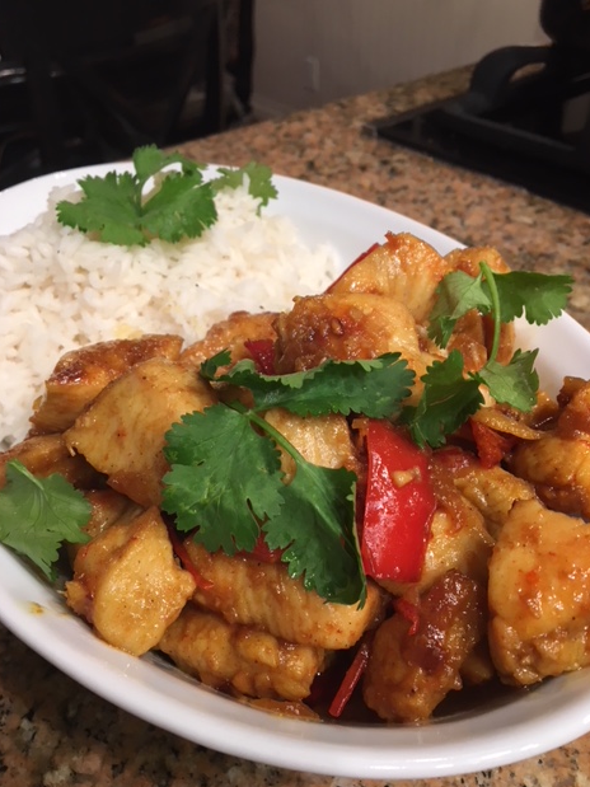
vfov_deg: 60.0
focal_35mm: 30
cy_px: 387
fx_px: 682
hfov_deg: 46.8
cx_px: 291
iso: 50
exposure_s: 1/30
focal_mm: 4.15
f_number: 2.2
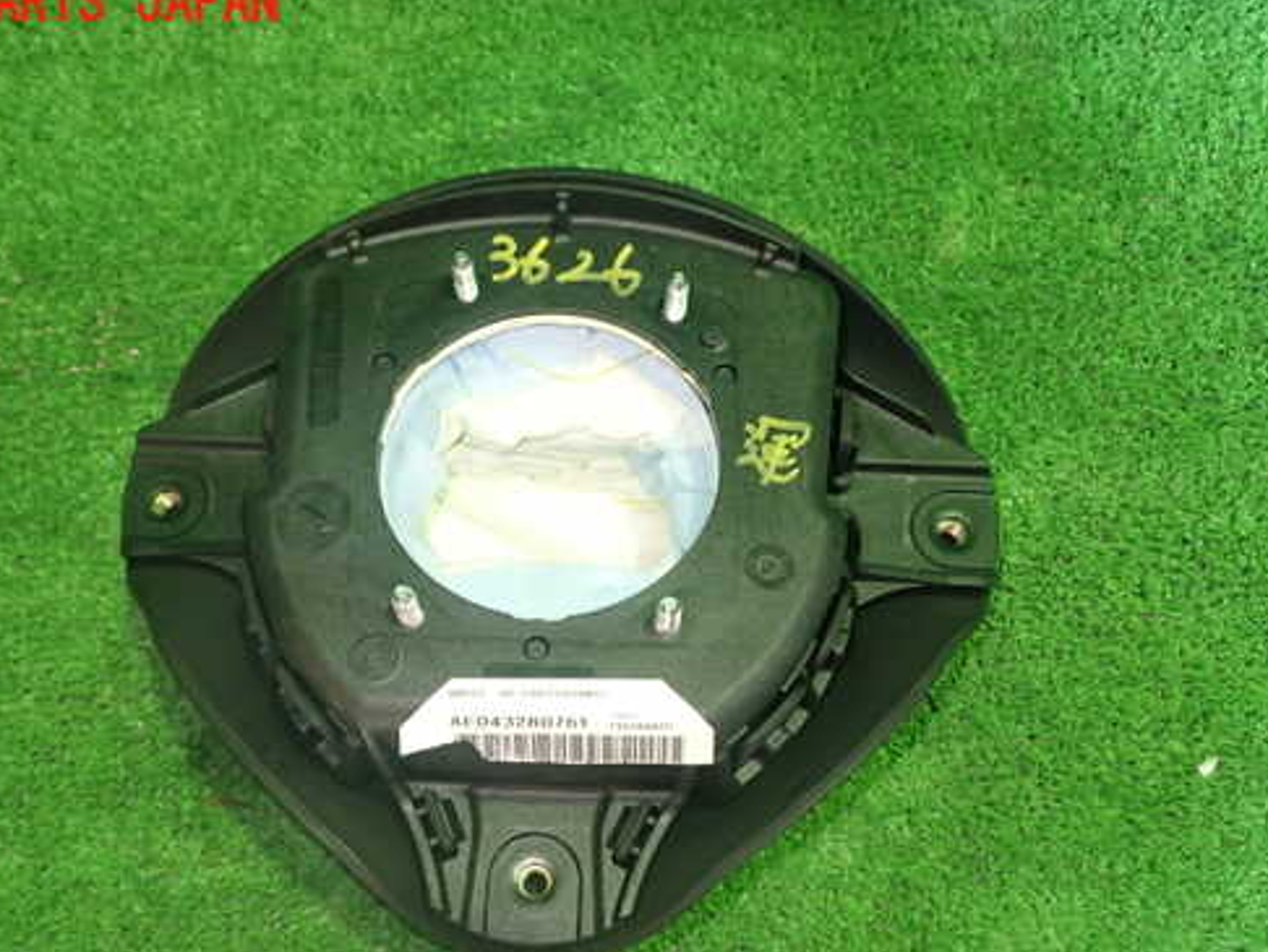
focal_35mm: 37
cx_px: 587
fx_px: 1356
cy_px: 558
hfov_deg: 50.1
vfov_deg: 38.6
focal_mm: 5.4
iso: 400
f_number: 2.3
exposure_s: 1/30
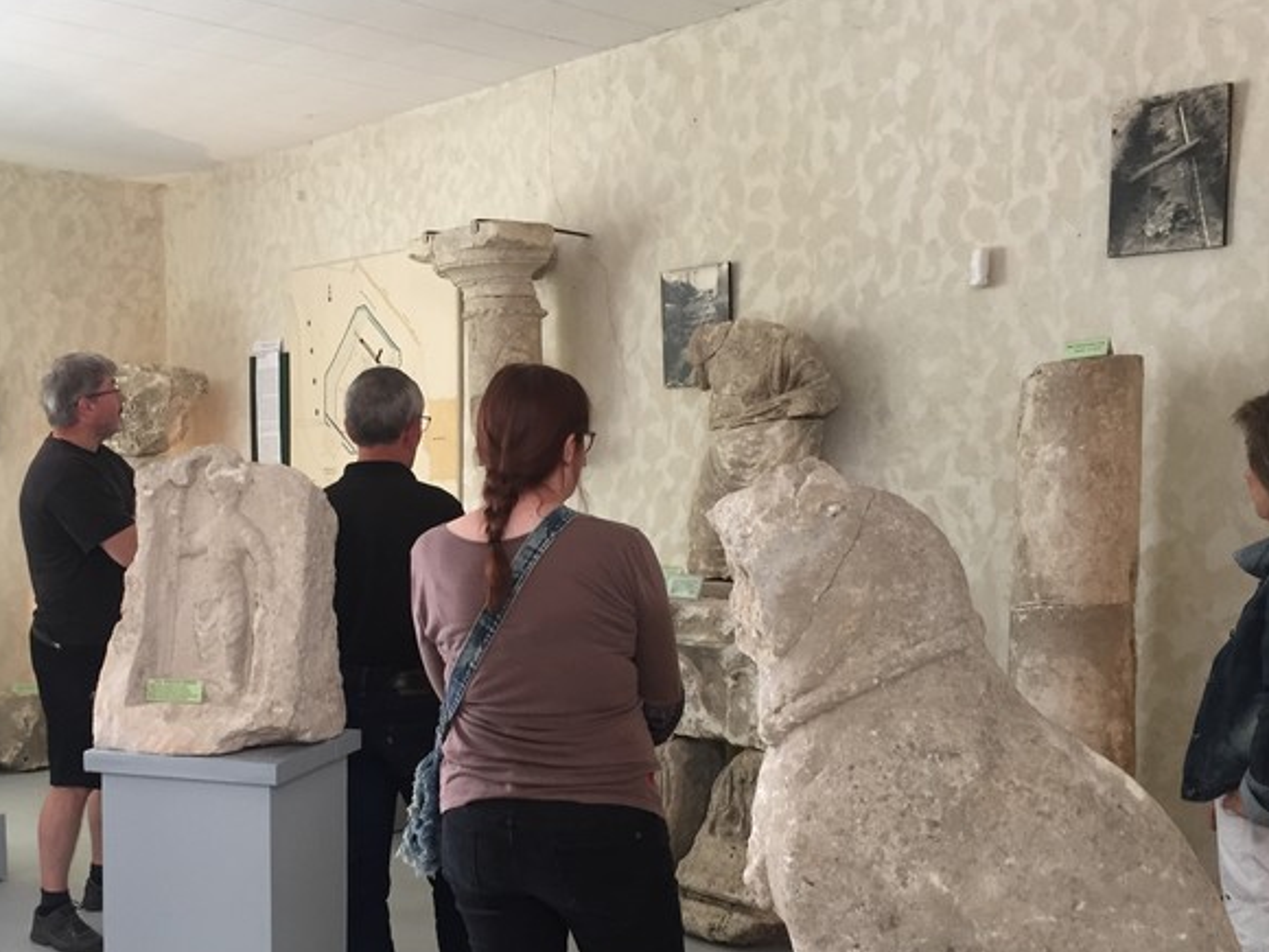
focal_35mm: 40
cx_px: 470
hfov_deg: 46.4
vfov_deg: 35.7
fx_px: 1466
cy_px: 613
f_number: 2.2
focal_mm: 4.15
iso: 125
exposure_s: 1/33
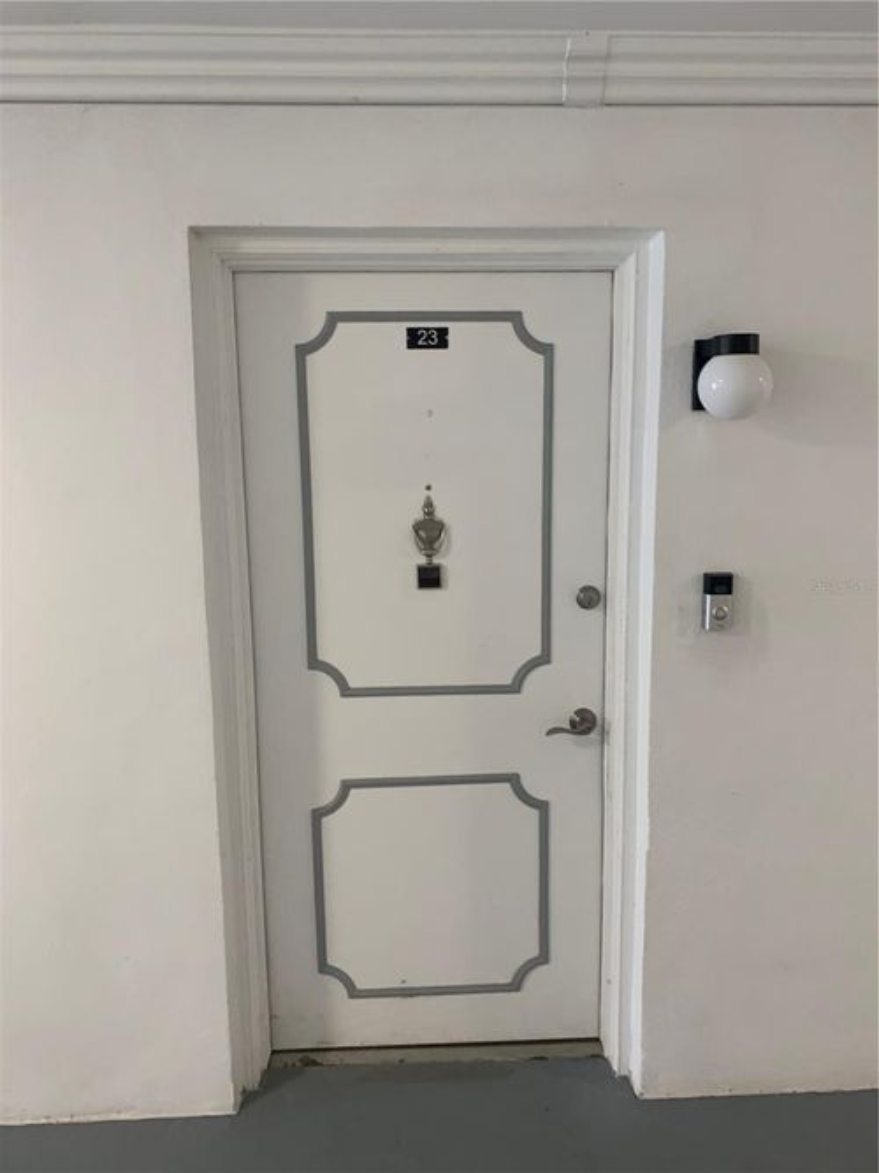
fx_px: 881
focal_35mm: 26
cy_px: 586
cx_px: 440
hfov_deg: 53.0
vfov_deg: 67.3
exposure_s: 1/60
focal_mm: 4.25
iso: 200
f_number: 1.8
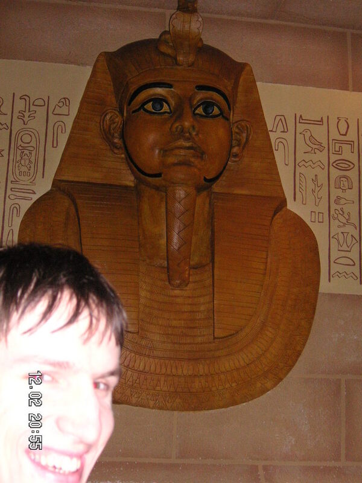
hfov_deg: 24.0
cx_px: 181
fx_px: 851
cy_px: 242
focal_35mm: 61
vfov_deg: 31.7
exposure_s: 1/60
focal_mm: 10.2
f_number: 3.9
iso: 160
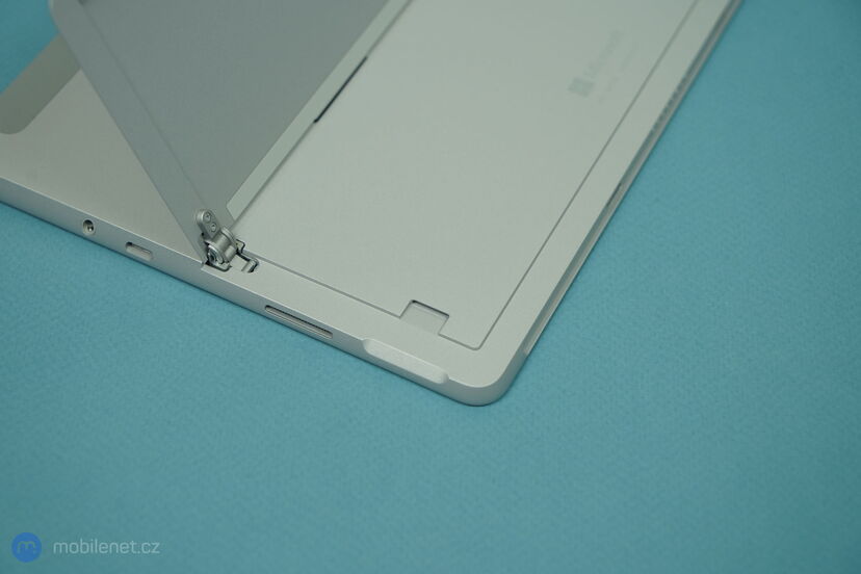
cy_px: 287
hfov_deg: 28.8
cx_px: 430
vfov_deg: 19.5
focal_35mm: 70
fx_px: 1674
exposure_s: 1/200
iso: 640
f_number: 5.6
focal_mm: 70
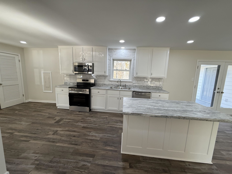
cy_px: 87
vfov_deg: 85.7
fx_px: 94
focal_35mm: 14
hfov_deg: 102.1
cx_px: 116
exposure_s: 1/120
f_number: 2.2
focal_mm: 2.22
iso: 125
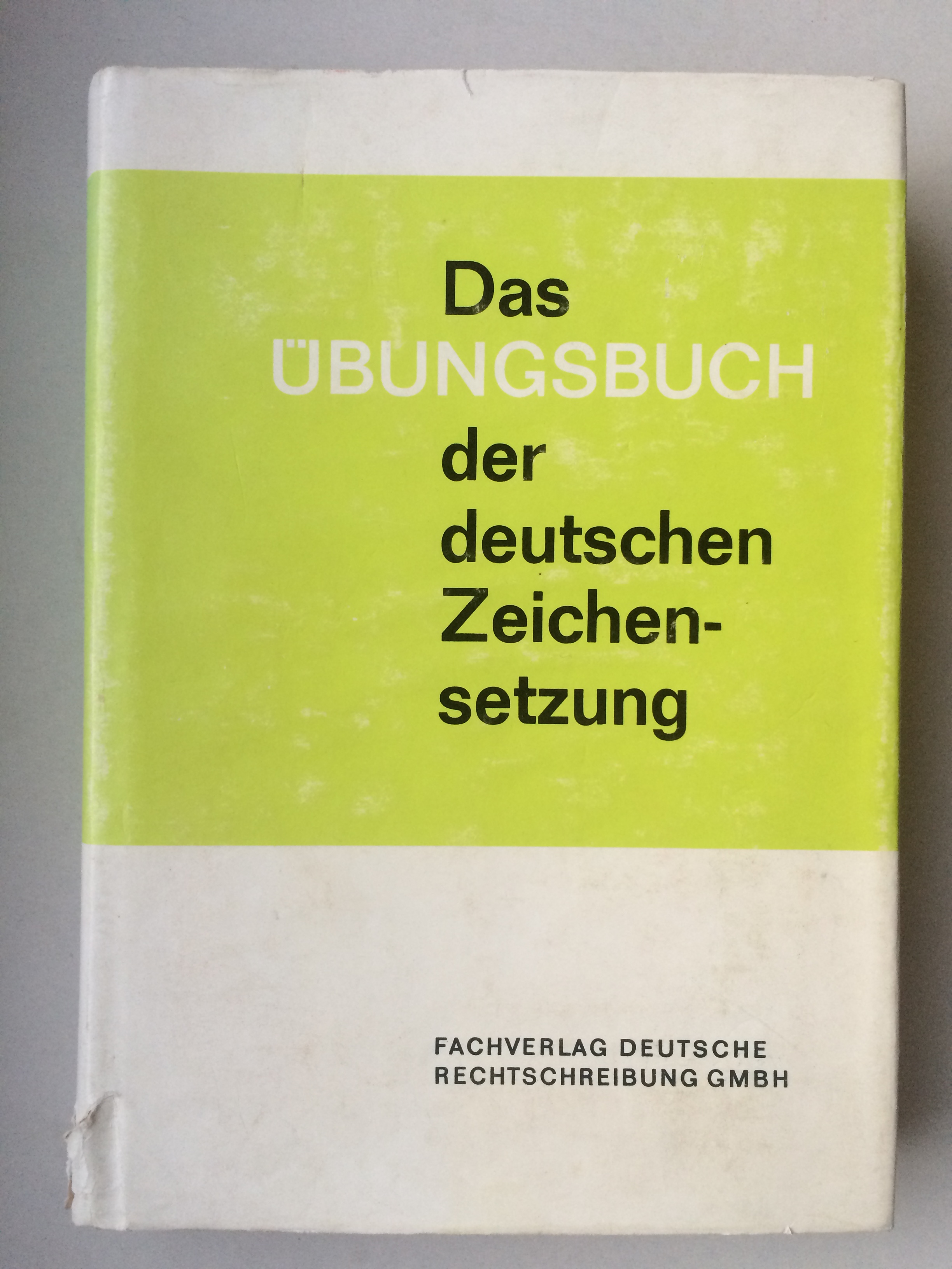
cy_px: 634
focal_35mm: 29
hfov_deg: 48.2
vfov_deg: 61.7
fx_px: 1063
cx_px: 476
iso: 64
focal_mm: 4.15
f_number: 2.2
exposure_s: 1/33
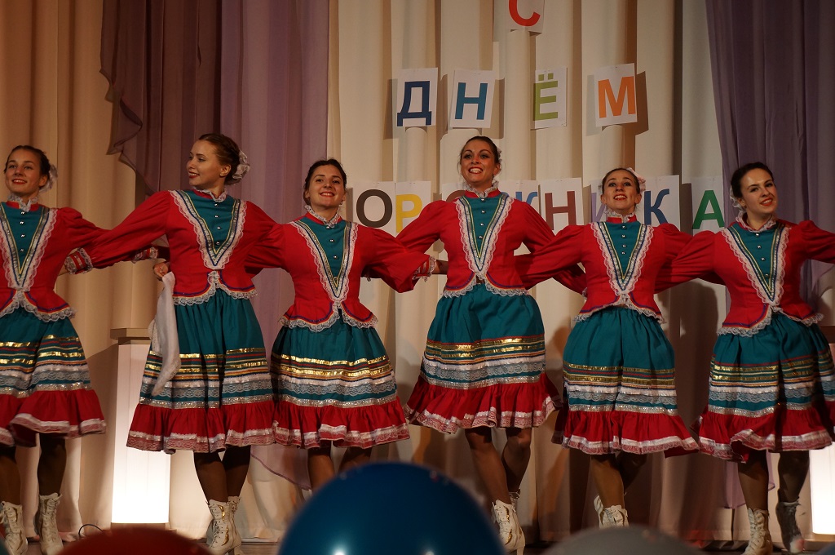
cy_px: 278
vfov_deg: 16.5
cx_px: 418
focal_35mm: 82
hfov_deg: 24.6
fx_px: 1911
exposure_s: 1/160
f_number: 5.6
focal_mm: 55
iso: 1000
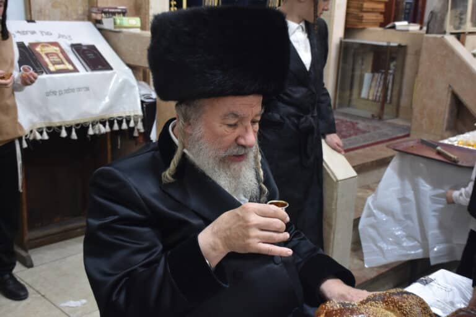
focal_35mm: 45
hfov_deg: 43.6
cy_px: 158
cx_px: 238
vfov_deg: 29.9
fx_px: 595
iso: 1000
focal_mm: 30
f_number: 5.6
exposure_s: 1/100
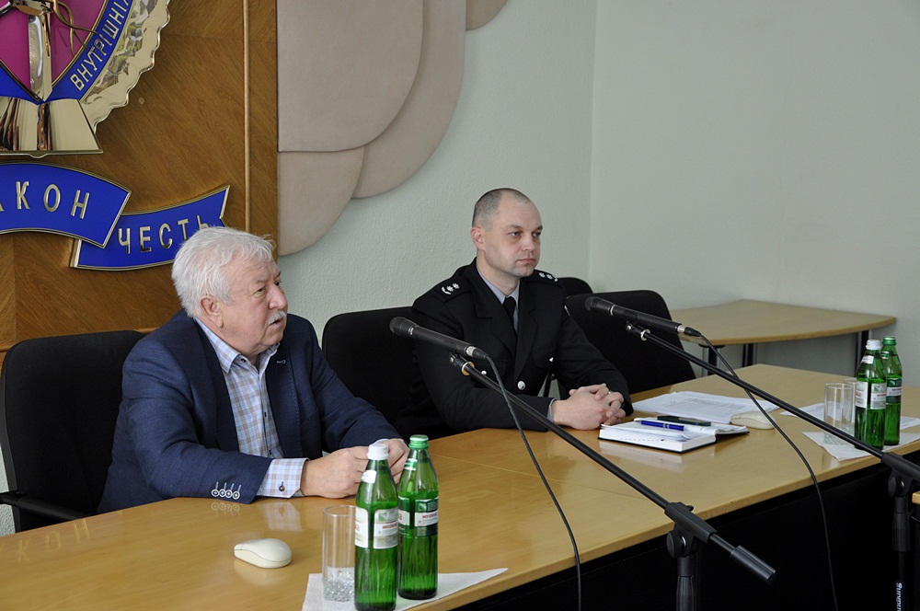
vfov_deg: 22.6
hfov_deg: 33.4
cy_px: 306
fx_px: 1531
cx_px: 460
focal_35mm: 60
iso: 400
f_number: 4.5
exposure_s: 1/80
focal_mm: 40
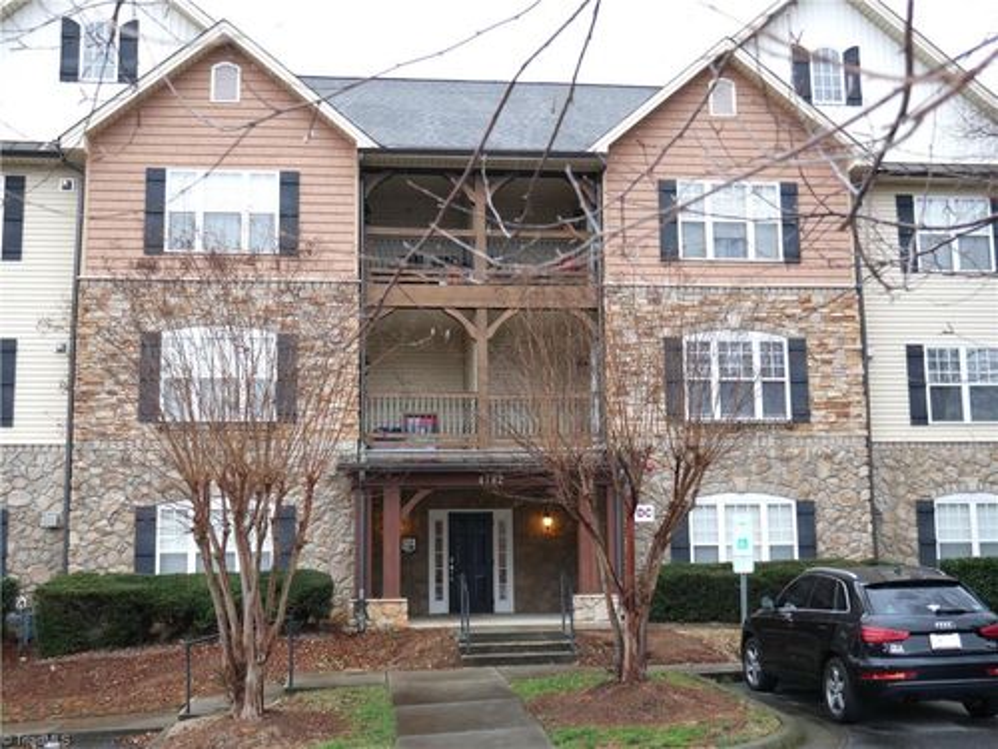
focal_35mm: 42
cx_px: 499
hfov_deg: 44.8
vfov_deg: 34.3
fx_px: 1211
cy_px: 374
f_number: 4.6
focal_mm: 21
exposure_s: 1/100
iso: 200
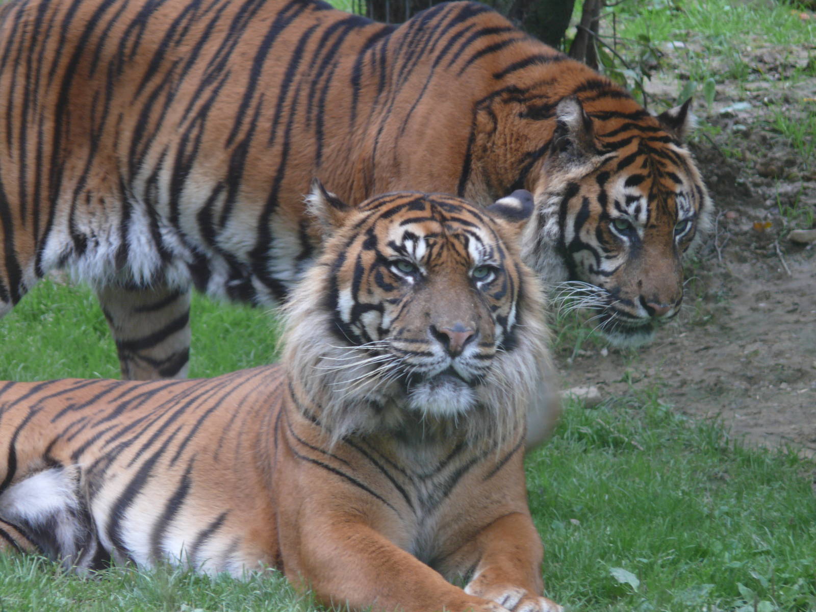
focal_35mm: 420
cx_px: 408
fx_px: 9901
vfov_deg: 3.5
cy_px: 306
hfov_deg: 4.7
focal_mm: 88.8
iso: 100
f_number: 3.7
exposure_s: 1/50
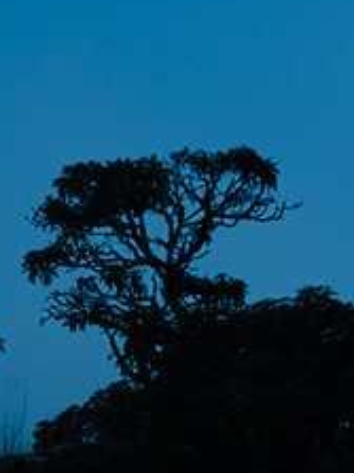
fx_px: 3098
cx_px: 511
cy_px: 258
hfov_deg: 6.5
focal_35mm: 227
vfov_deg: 8.7
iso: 100
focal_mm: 70
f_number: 22
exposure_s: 1/30
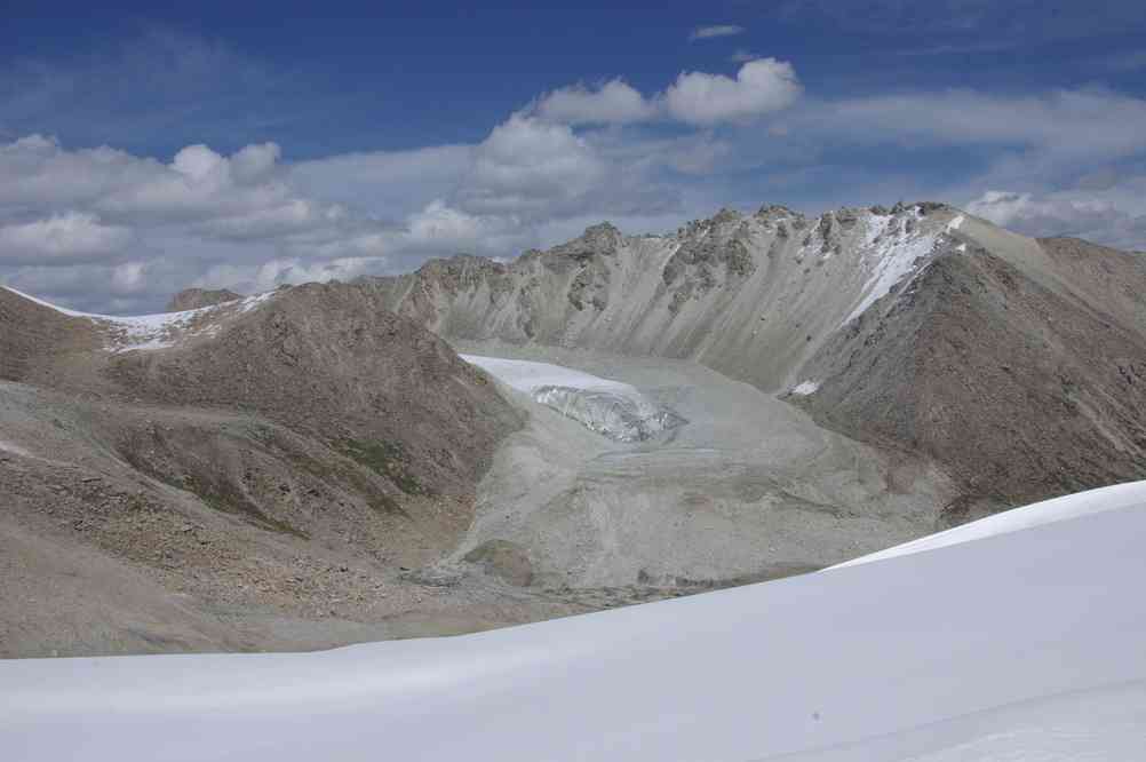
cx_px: 573
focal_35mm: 34
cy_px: 381
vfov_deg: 38.3
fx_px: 1097
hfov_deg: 55.2
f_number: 16
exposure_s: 1/125
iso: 100
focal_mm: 23
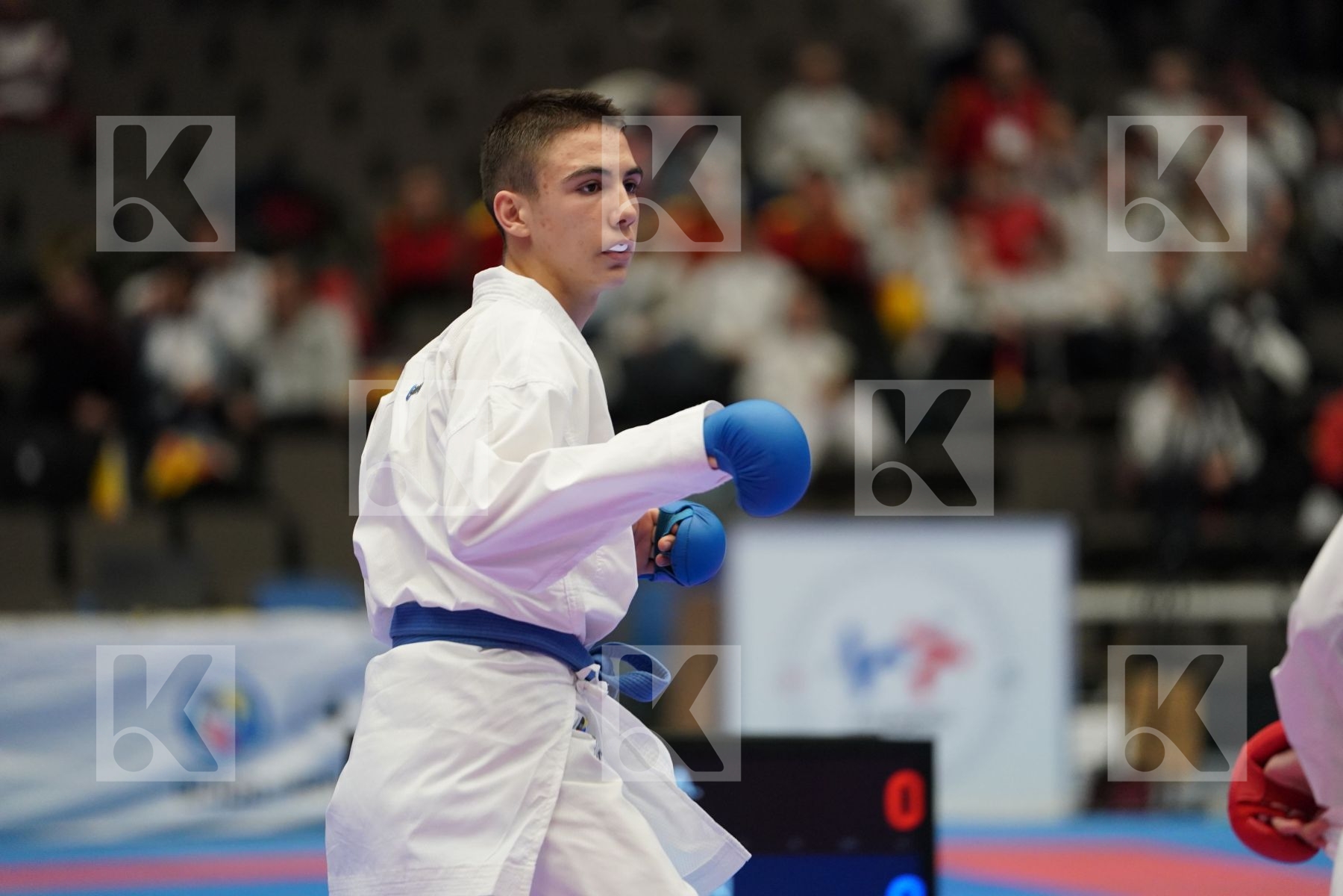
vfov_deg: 6.9
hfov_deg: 10.3
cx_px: 672
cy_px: 448
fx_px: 7461
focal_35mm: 200
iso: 2500
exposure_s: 1/1000
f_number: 2.8
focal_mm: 200
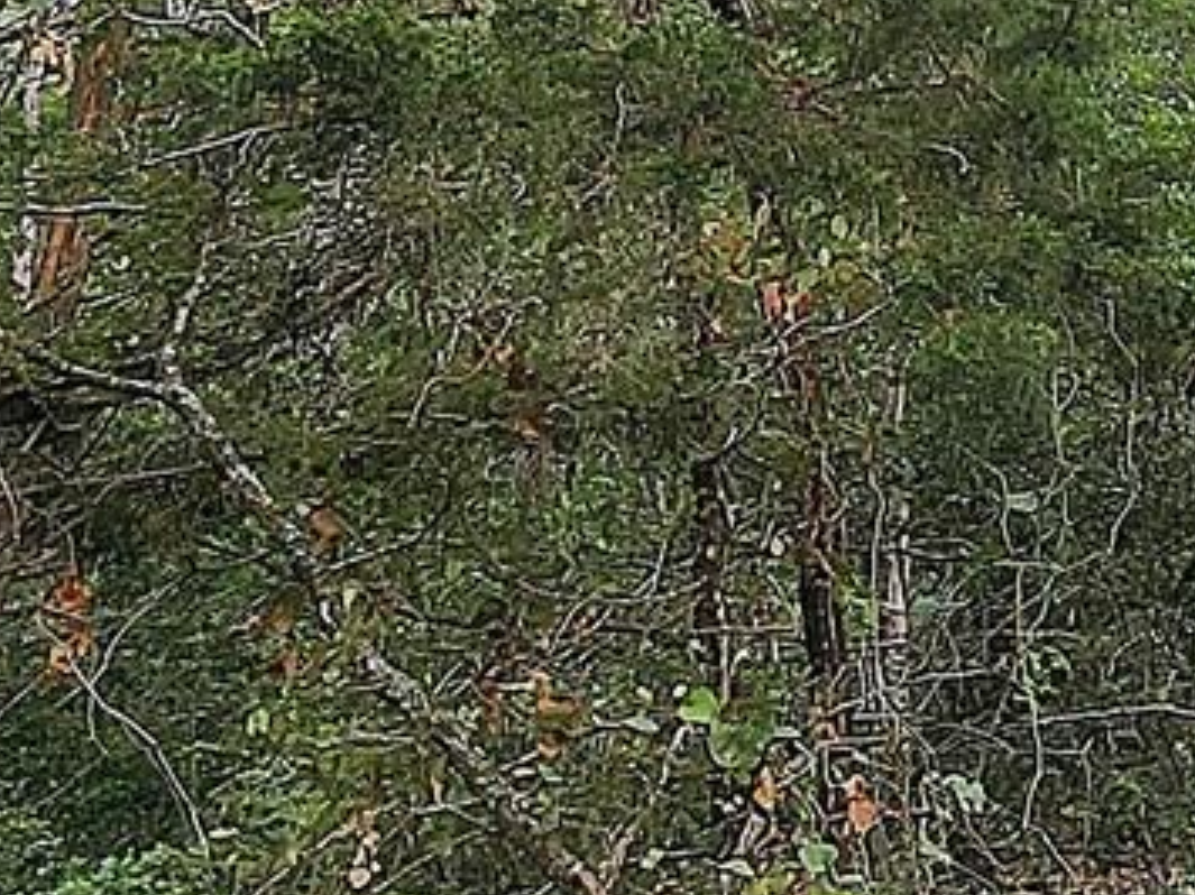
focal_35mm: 75
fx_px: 2588
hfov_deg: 22.4
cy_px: -299
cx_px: 1670
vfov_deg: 18.2
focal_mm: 2.2
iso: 50
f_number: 2.2
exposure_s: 1/164
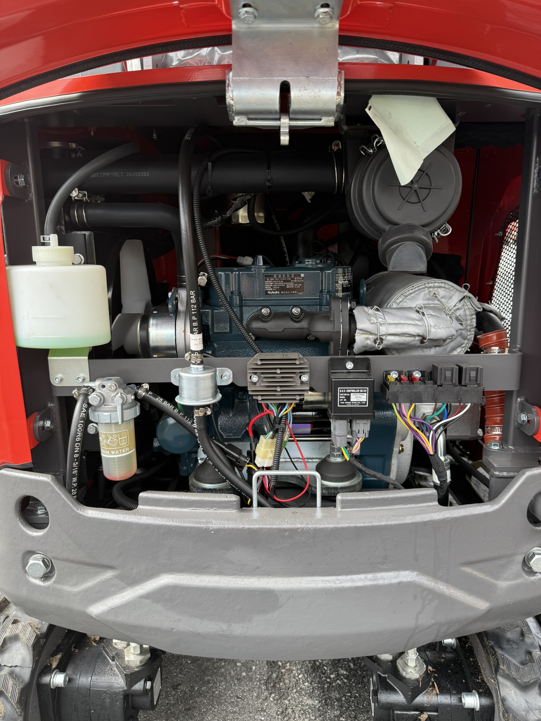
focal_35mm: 24
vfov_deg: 71.6
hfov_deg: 56.8
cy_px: 360
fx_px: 500
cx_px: 270
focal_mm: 6.76
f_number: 1.78
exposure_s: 1/249
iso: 80
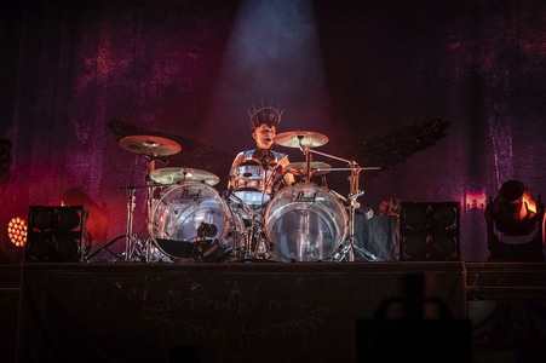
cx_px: 273
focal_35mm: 70
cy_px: 182
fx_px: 1061
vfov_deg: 19.4
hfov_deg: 28.9
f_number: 5
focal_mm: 70
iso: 2000
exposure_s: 1/320
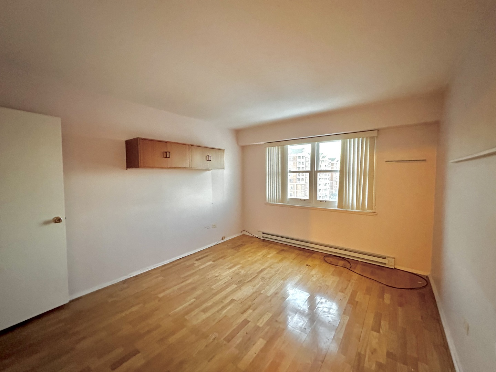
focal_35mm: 14
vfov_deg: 85.7
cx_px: 248
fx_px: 201
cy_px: 186
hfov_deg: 102.1
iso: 800
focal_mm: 2.22
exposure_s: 1/60
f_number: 2.2
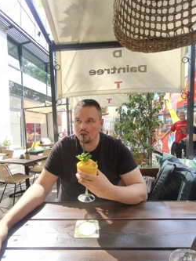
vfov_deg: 87.6
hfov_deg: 71.4
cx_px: 88
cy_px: 140
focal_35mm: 18
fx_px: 136
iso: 50
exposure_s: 1/124
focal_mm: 1.91
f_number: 2.2
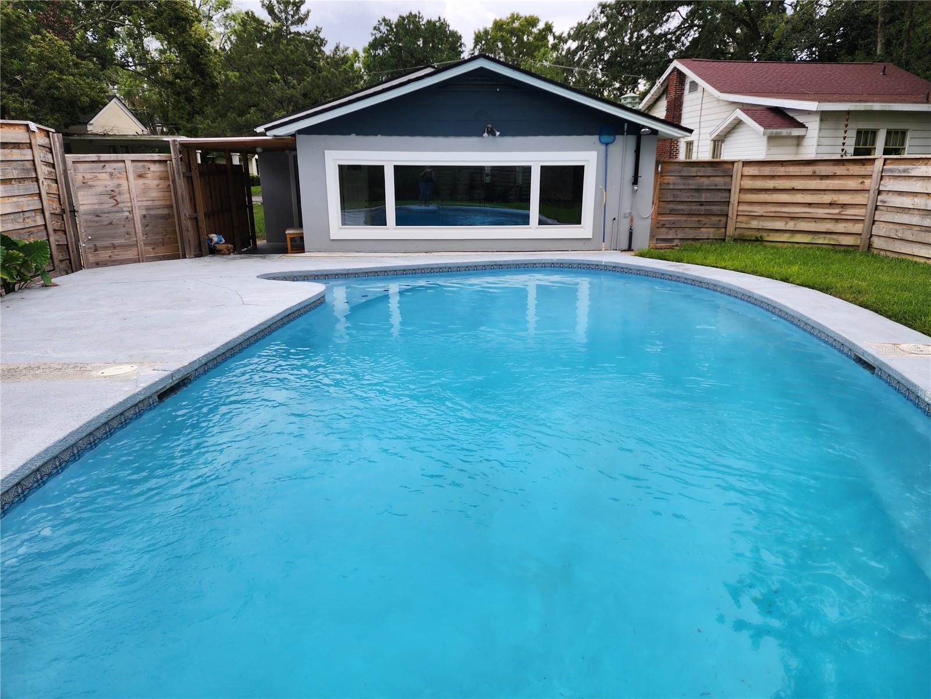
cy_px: 350
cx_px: 466
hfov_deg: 73.9
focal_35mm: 23
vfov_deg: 58.9
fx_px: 619
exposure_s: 1/521
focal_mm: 6.4
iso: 12
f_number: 1.8
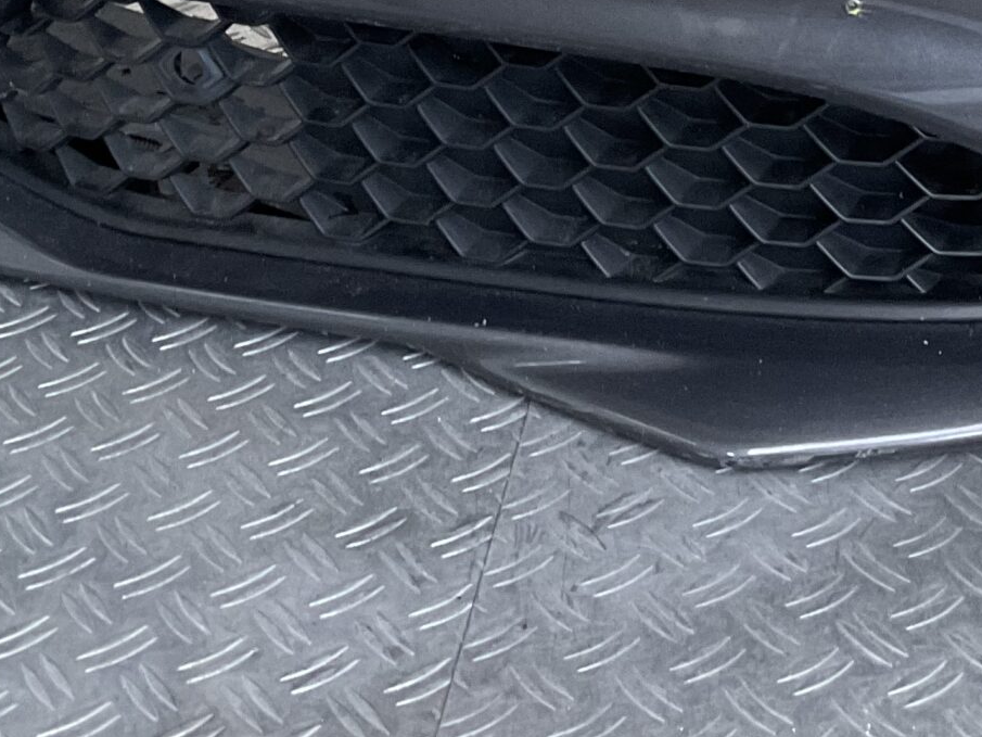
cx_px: 475
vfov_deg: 17.1
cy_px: -164
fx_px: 2327
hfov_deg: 23.8
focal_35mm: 82
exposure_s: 1/60
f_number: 1.8
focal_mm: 3
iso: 100
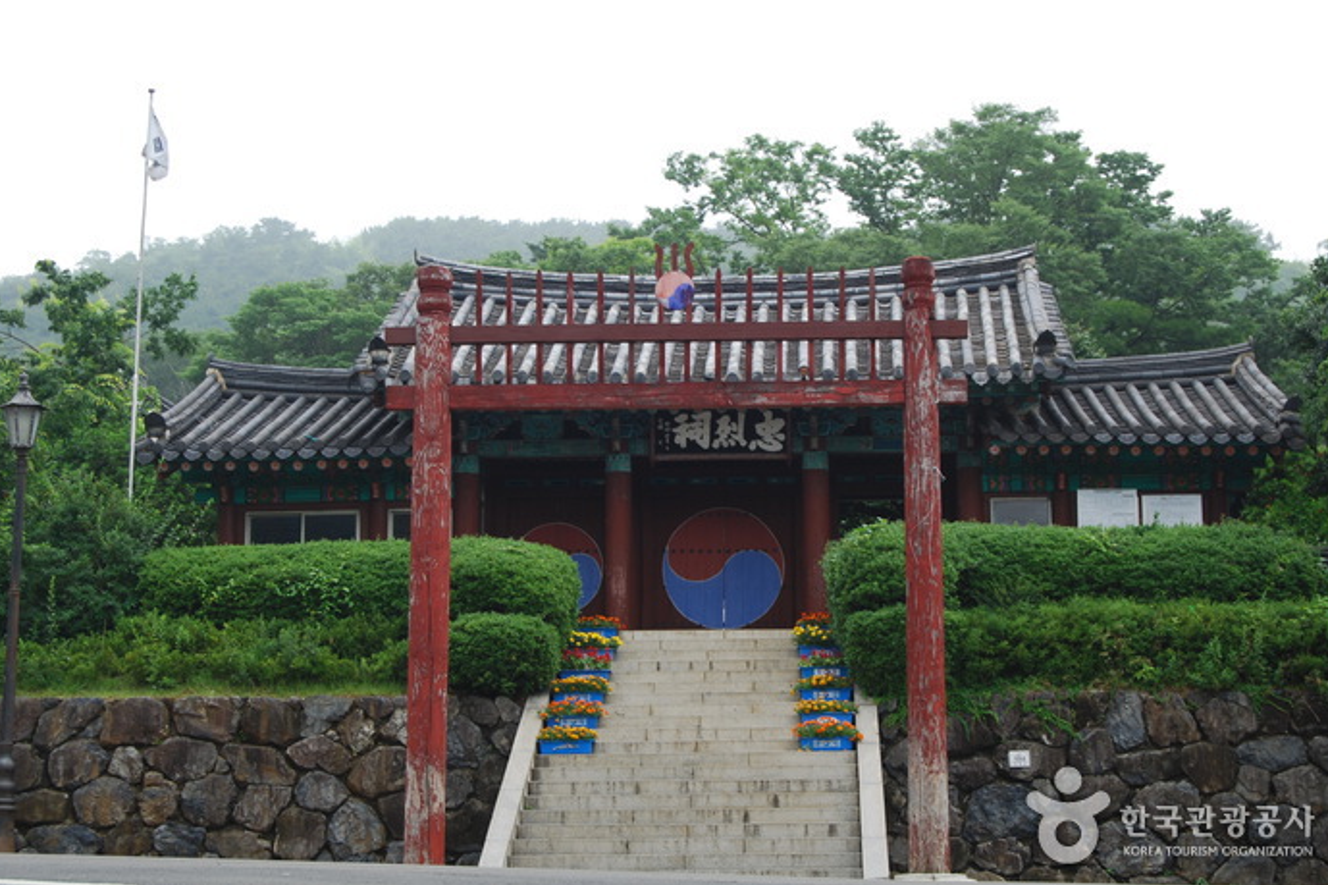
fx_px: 2360
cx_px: 670
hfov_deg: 31.4
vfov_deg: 21.2
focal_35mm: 64
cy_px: 440
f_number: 9
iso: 100
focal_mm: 42
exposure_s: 1/80
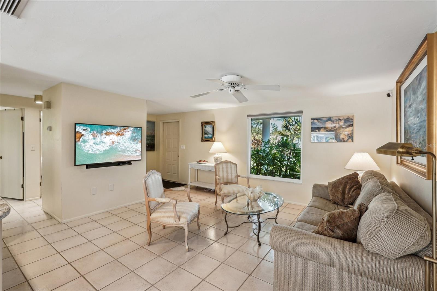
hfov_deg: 96.7
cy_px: 146
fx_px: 194
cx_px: 218
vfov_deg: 73.7
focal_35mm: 16
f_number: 8
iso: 400
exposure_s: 1/20
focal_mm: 16
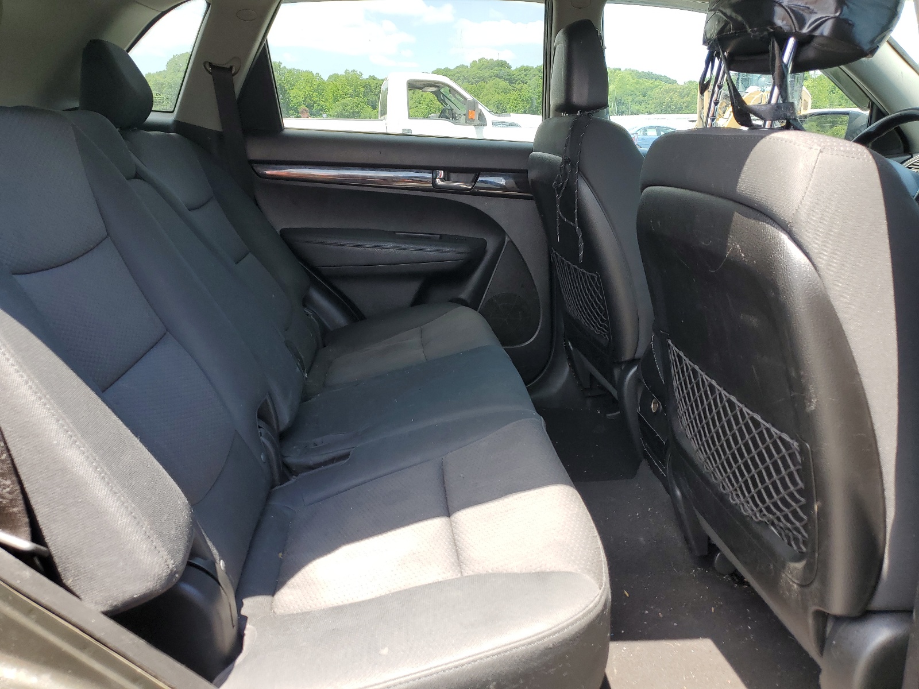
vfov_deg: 53.1
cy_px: 344
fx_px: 690
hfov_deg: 67.3
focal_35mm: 26
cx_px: 460
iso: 50
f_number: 1.5
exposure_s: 1/286
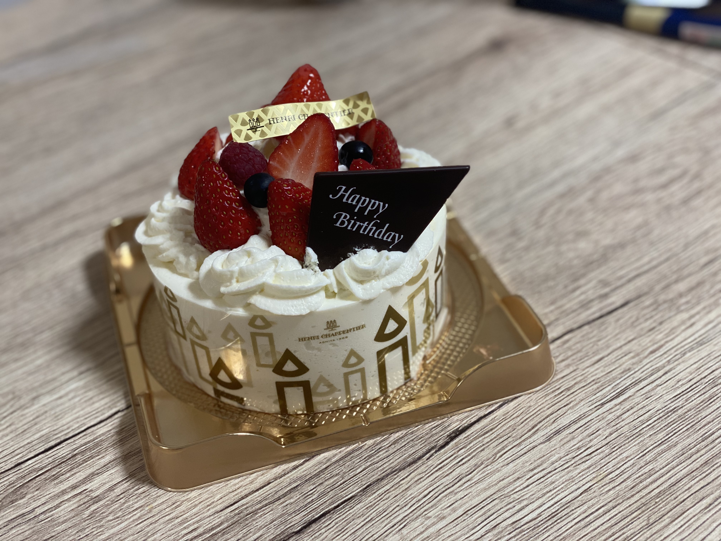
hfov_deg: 36.8
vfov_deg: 28.0
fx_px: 1083
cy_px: 270
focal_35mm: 52
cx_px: 360
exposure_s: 1/60
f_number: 2
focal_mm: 6
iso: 125
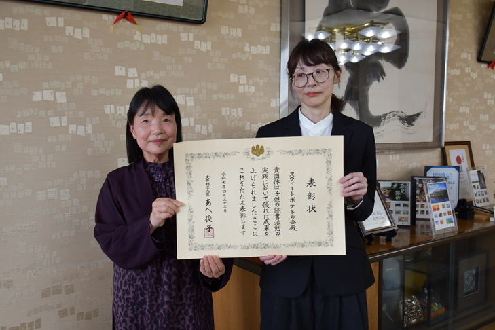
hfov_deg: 55.8
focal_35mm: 34
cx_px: 248
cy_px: 165
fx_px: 467
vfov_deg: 38.9
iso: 800
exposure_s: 1/200
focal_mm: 23
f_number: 3.8
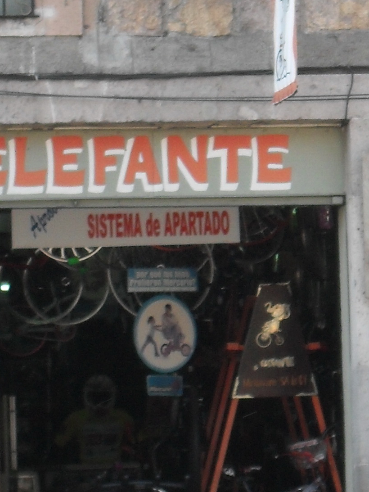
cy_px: 172
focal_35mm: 212
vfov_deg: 9.3
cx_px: 260
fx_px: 3013
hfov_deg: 7.0
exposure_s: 1/125
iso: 80
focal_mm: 11.7
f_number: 3.7
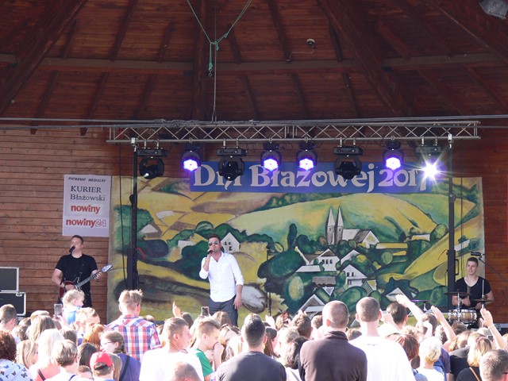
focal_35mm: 156
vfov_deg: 9.5
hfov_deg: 12.7
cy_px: 190
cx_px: 254
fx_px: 2289
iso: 80
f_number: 4
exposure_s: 1/60
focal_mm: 33
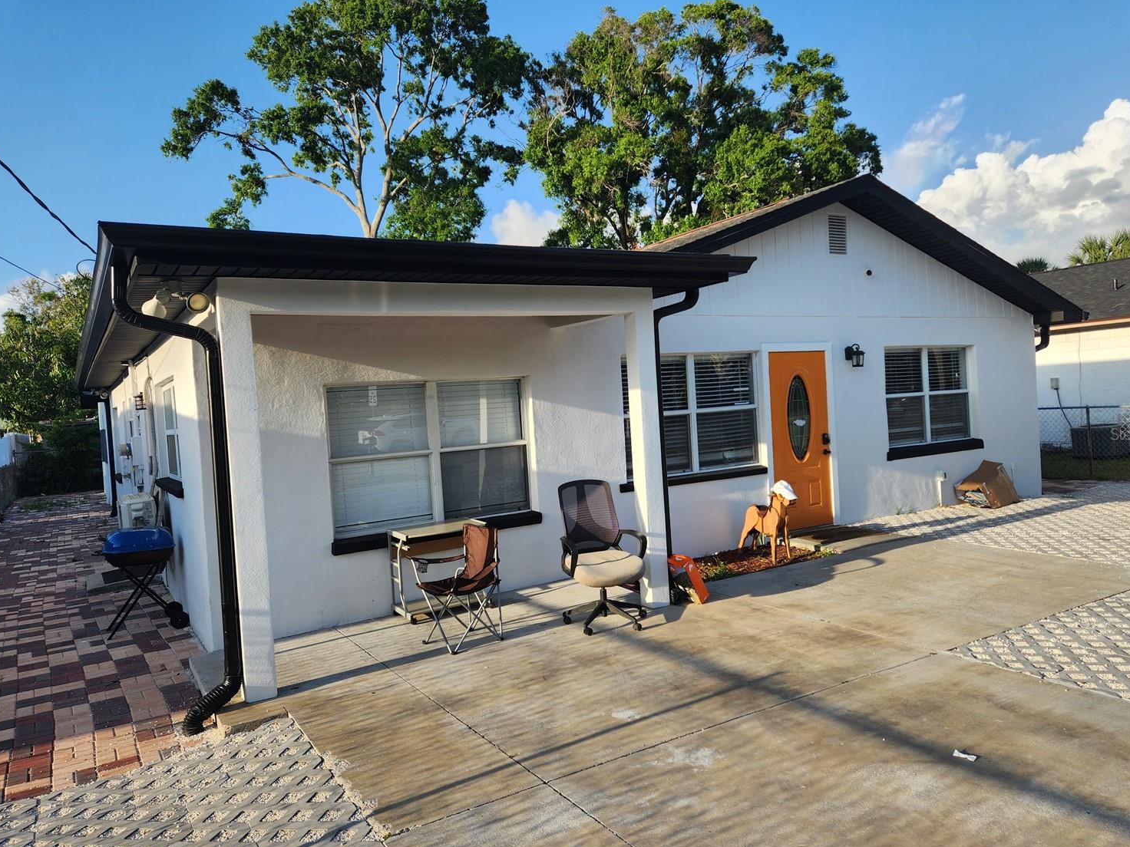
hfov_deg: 69.4
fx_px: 816
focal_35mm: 25
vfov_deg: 54.9
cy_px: 433
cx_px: 569
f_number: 1.8
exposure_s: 1/904
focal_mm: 5.4
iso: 20
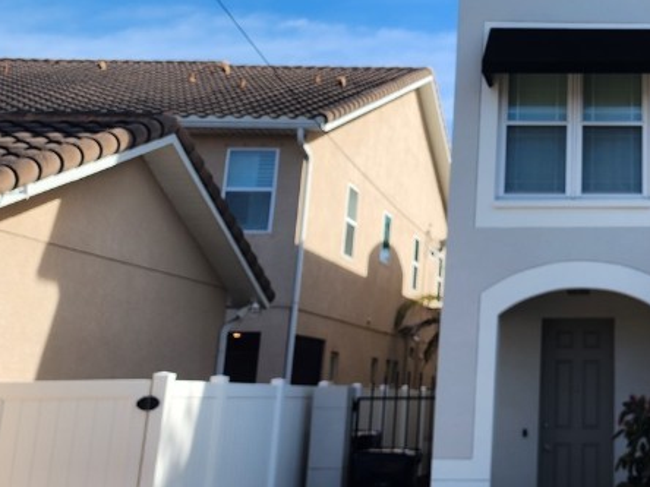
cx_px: 609
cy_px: 114
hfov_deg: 33.8
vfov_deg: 27.1
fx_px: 995
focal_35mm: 53
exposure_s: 1/823
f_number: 1.8
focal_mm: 6.4
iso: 12
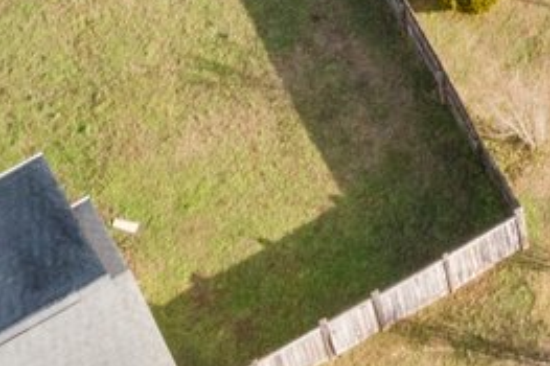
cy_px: -878
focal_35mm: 218
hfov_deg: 9.2
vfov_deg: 5.7
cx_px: 767
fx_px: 3328
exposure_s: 1/160
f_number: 9
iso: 100
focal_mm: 10.26
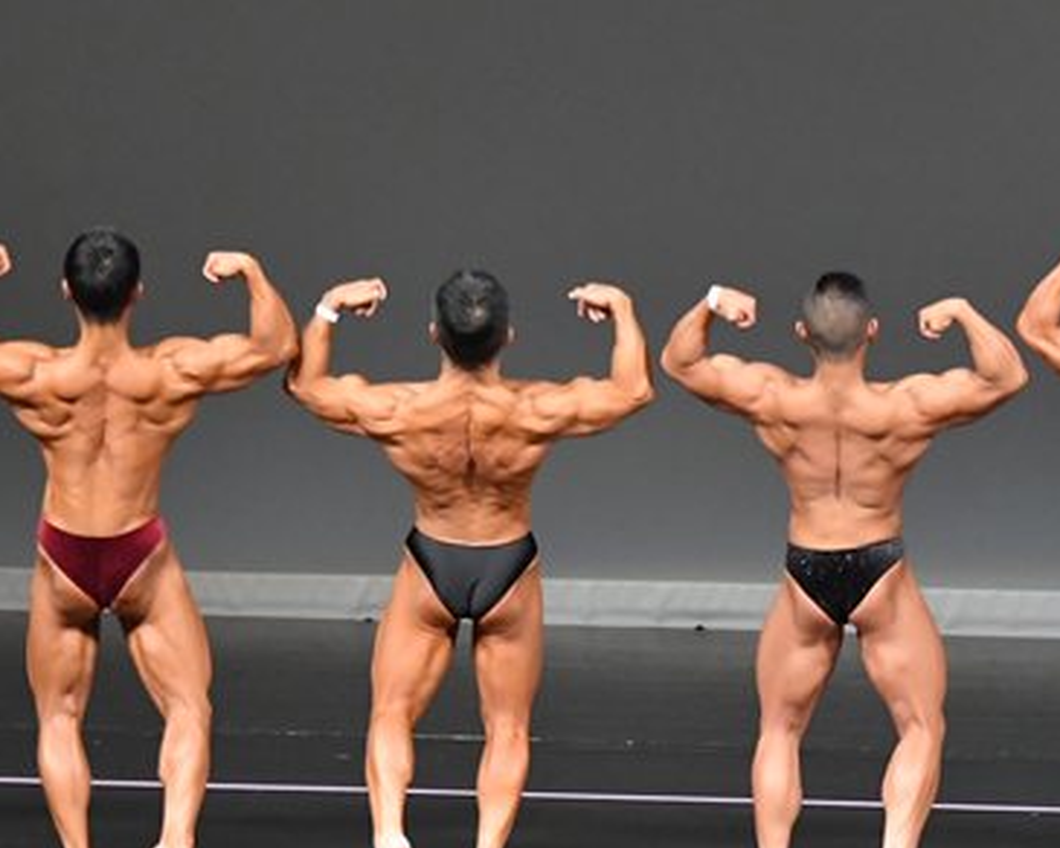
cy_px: 537
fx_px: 11670
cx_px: 1006
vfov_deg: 4.2
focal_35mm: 372
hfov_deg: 5.2
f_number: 5.6
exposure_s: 1/400
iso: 5000
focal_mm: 125
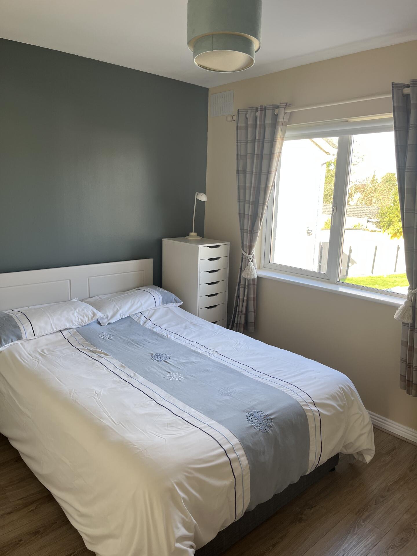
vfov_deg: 67.3
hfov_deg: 53.1
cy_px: 278
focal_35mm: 26
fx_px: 418
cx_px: 208
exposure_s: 1/122
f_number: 1.6
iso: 40
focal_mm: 5.1
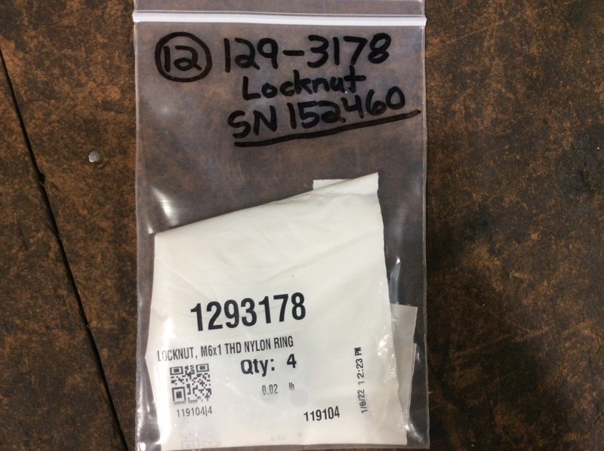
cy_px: 226
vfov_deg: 44.1
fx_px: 558
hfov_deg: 56.9
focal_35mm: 32
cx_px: 302
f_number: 2.4
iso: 50
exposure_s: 1/24
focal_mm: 3.3
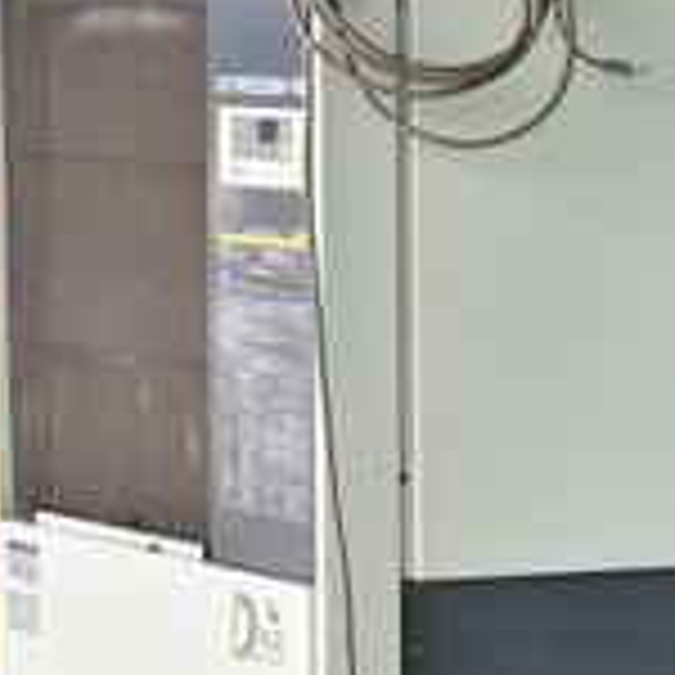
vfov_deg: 7.1
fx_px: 5449
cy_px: 554
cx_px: 504
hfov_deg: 7.1
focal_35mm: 247
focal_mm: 58
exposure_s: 1/1000
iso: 1250
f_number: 6.3
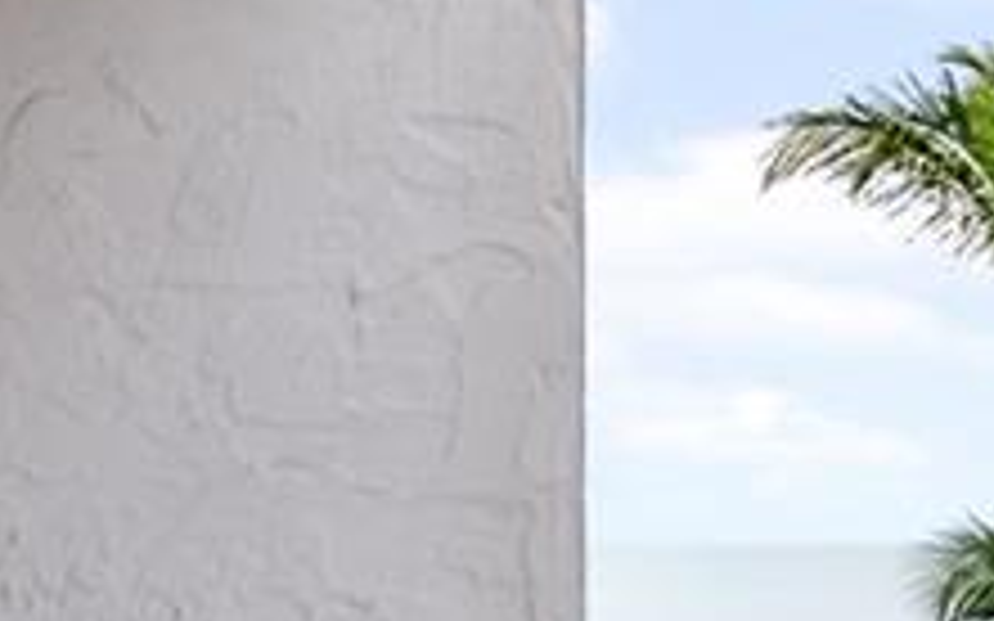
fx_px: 6202
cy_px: 346
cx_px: 3342
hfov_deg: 7.6
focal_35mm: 229
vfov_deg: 5.7
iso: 40
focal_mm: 31
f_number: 3.2
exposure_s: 1/250
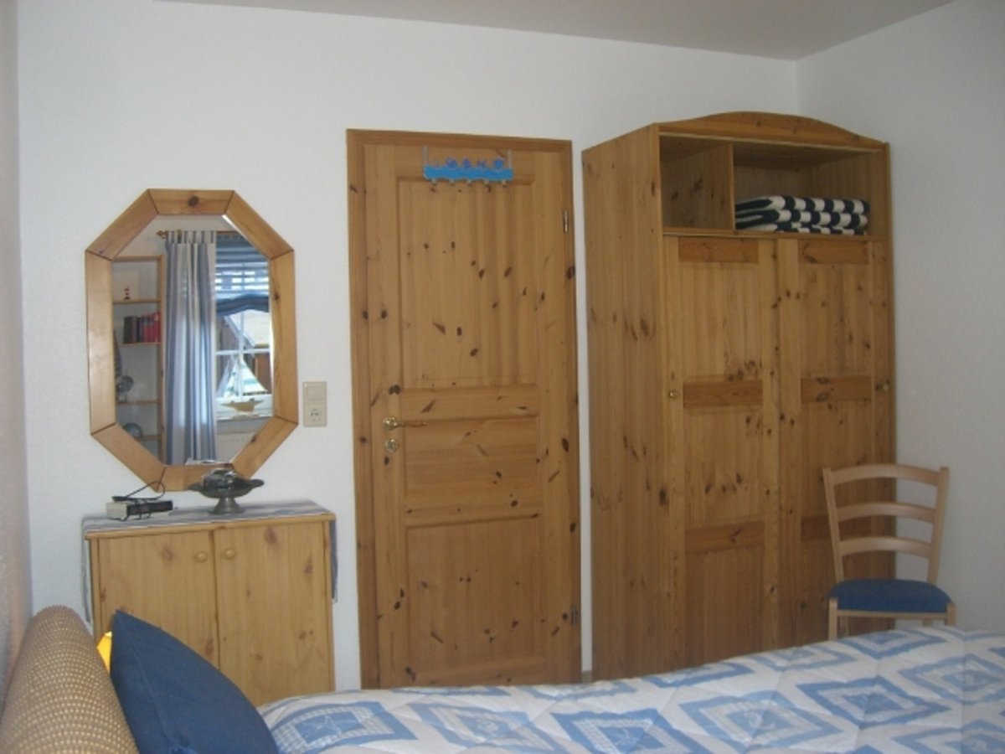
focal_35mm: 38
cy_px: 377
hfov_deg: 49.0
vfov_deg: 37.7
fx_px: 1103
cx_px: 502
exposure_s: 1/60
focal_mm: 6.2
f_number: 2.7
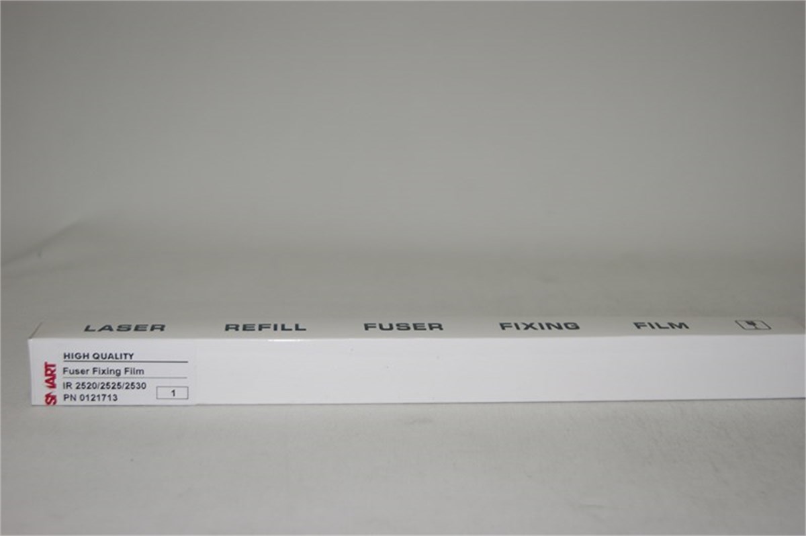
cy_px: 268
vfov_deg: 25.7
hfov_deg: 37.9
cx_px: 403
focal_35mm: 52
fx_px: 1174
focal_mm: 35
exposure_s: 1/125
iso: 250
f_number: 5
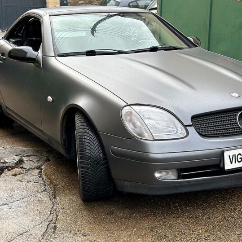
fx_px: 498
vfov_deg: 27.3
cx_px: 141
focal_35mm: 63
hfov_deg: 27.3
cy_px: 109
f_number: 1.78
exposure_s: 1/724
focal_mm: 6.86
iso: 64
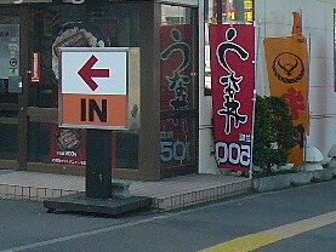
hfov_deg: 17.4
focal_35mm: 111
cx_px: 10
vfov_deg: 13.1
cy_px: -11
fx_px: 1078
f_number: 2.9
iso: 100
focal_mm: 5.2
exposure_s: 1/640
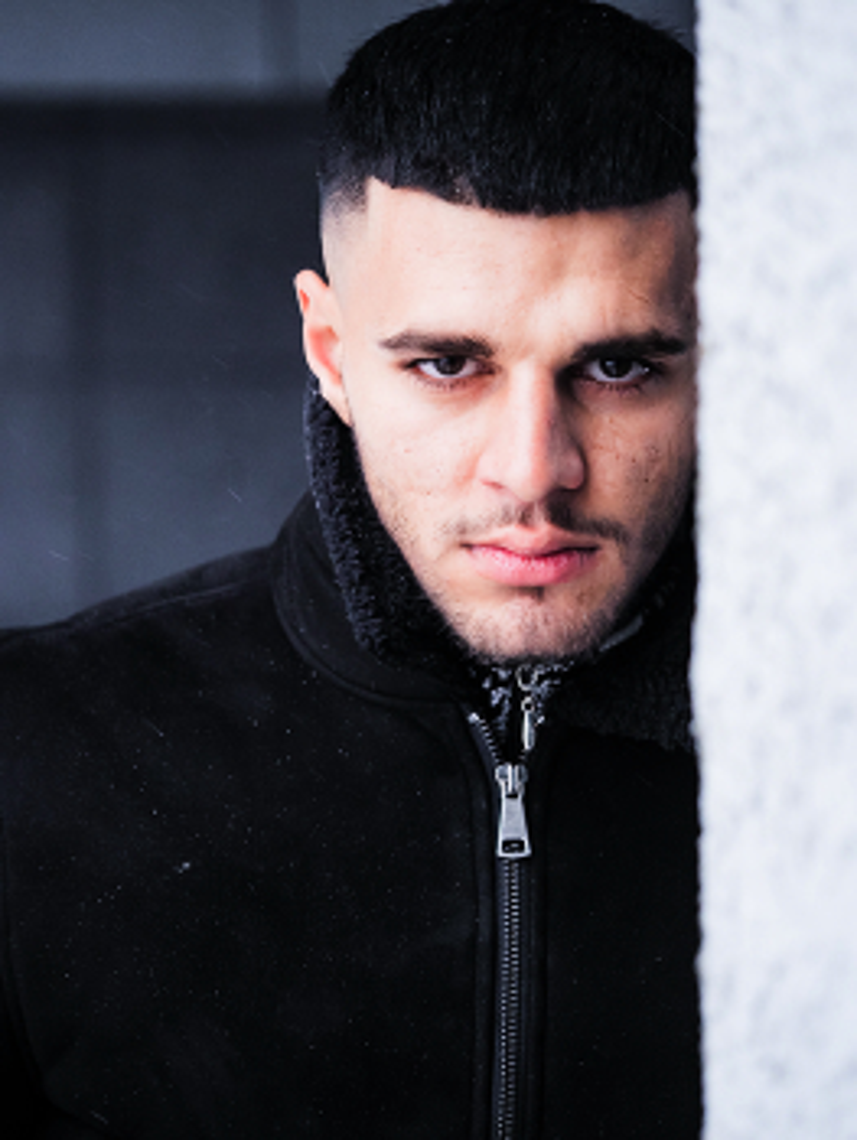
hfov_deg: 12.4
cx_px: 428
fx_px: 3956
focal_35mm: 120
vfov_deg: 16.4
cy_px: 570
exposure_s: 1/250
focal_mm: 60
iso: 400
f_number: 2.8
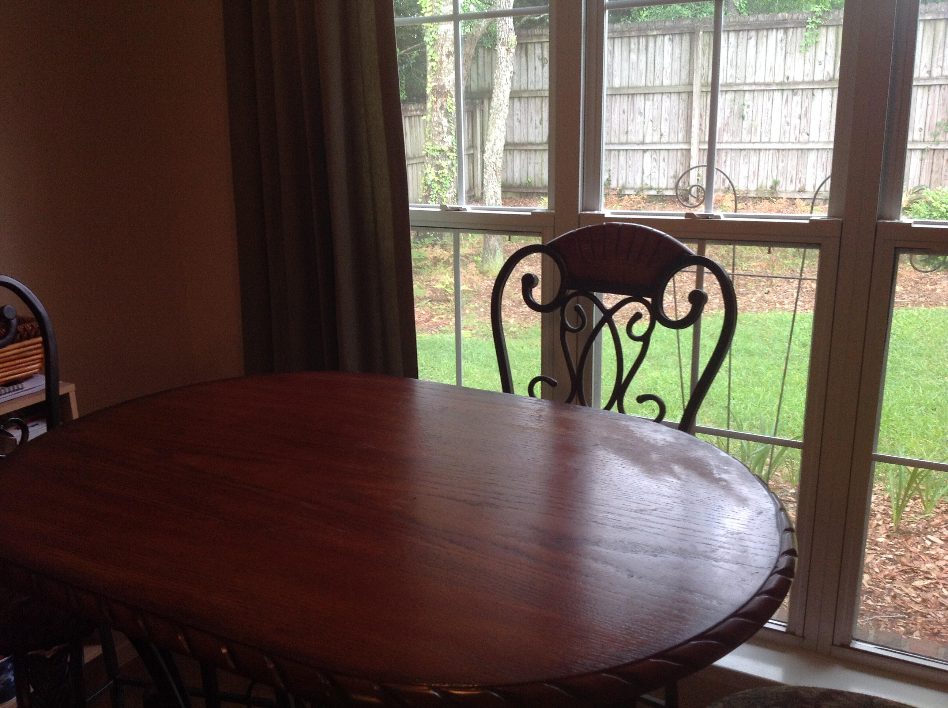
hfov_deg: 52.7
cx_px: 474
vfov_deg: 40.6
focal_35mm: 35
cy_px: 354
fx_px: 957
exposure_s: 1/120
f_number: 2.4
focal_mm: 4.28
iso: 100
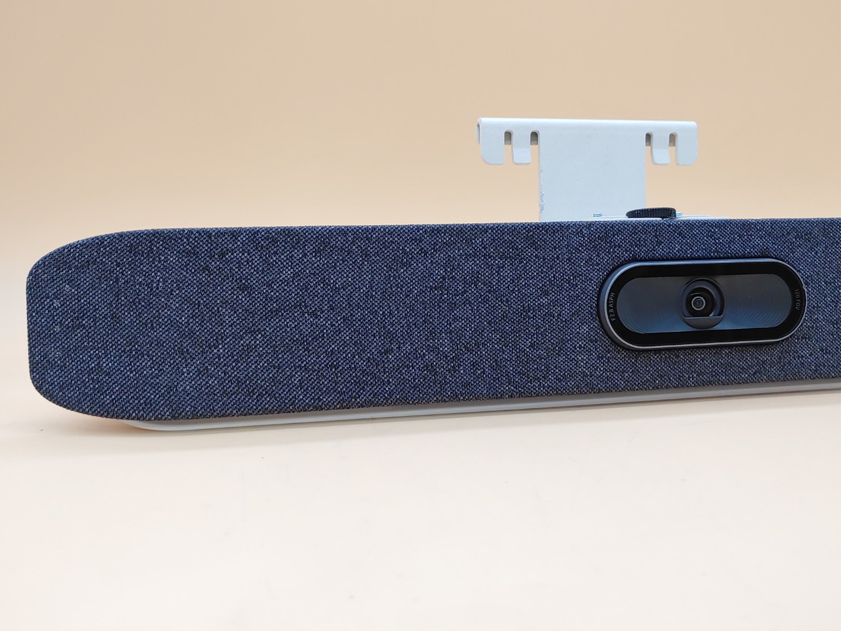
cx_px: 420
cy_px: 316
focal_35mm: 33
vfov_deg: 42.9
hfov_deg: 55.4
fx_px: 802
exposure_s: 1/62
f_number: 1.8
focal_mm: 4.36
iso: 50
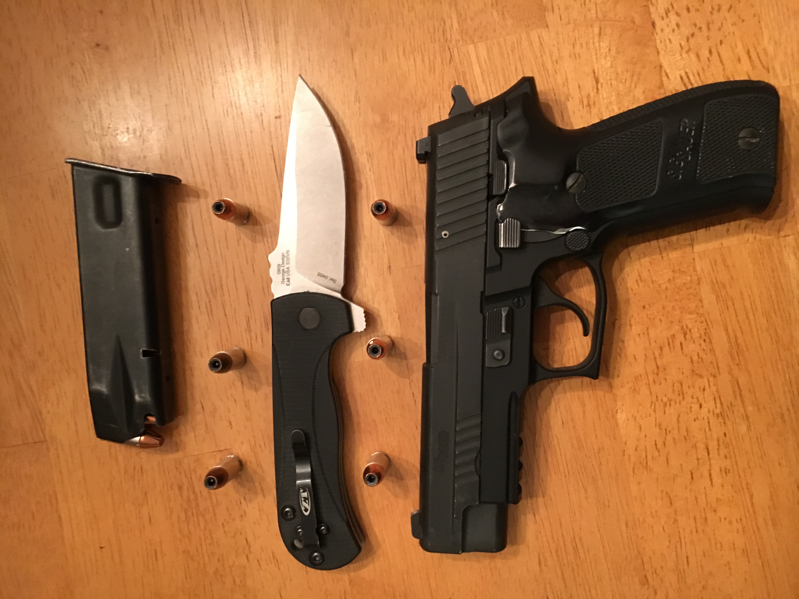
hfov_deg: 61.7
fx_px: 669
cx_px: 400
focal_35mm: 29
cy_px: 300
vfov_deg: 48.2
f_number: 2.2
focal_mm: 4.15
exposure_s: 1/15
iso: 250
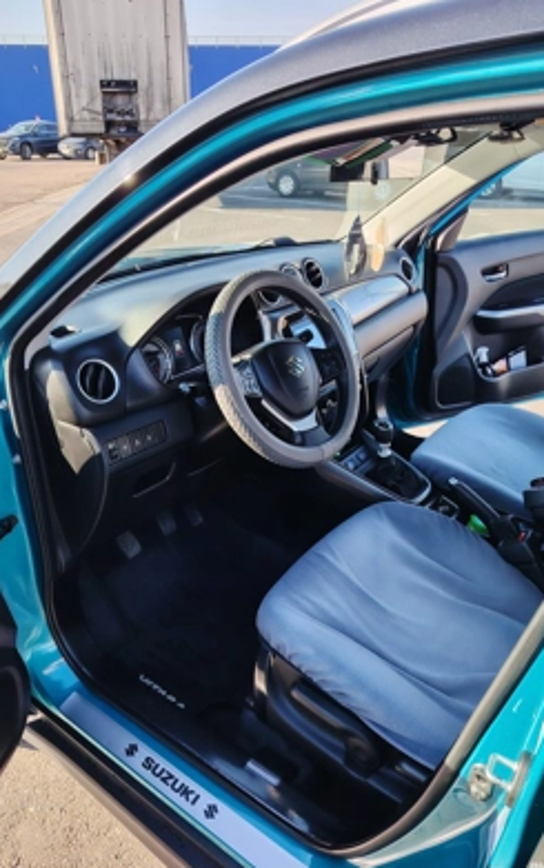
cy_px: 431
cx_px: 266
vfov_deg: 70.4
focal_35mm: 26
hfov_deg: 47.7
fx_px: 616
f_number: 1.75
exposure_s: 1/132
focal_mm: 5.25
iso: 100
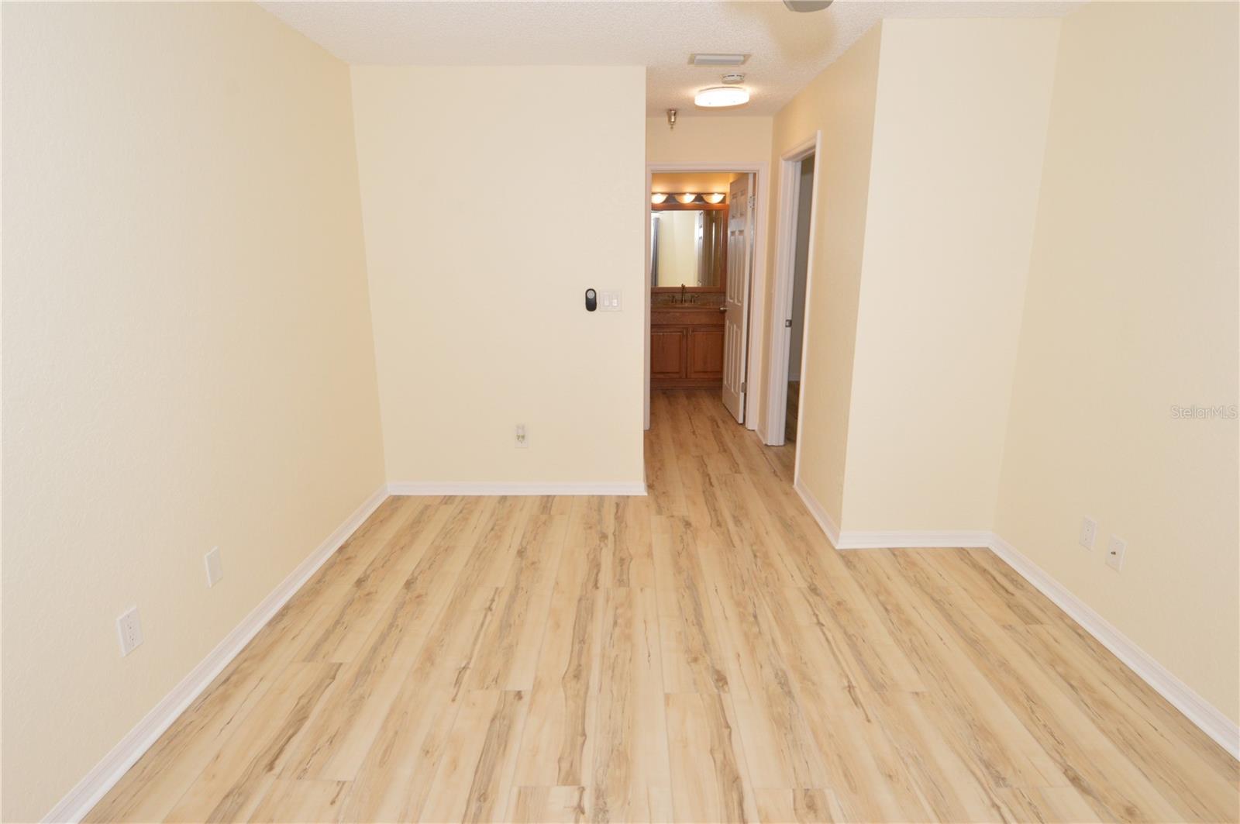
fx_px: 619
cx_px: 620
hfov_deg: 90.1
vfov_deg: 67.3
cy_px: 412
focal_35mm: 18
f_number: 9
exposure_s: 1/100
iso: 800
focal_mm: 12
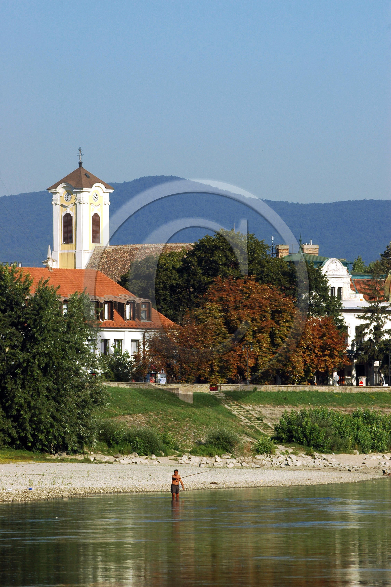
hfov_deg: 4.6
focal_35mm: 300
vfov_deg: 6.9
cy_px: 294
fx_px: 4896
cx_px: 196
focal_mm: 200
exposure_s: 1/400
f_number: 8
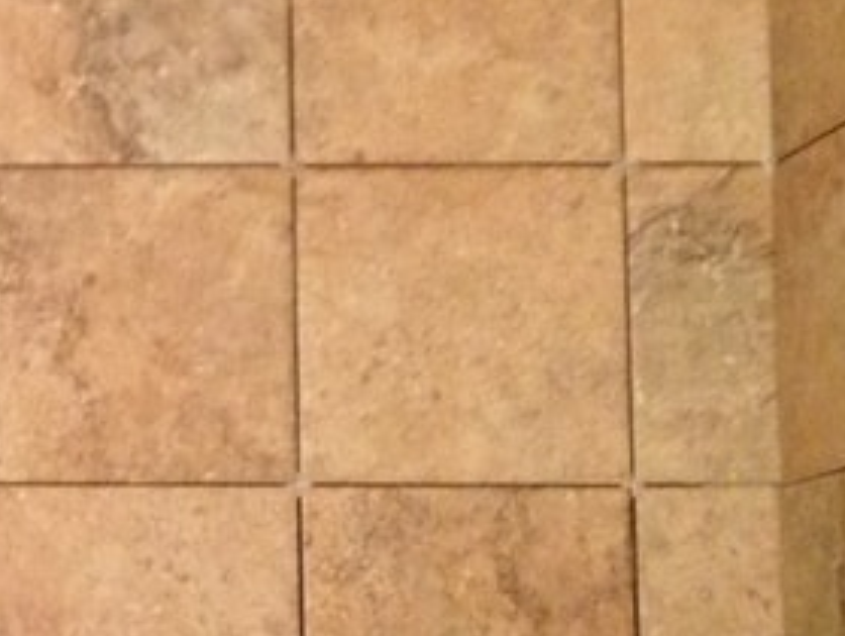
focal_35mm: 167
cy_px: 460
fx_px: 4082
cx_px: -613
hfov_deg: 11.1
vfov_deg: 8.9
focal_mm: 4.28
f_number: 2.4
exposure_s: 1/20
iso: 250
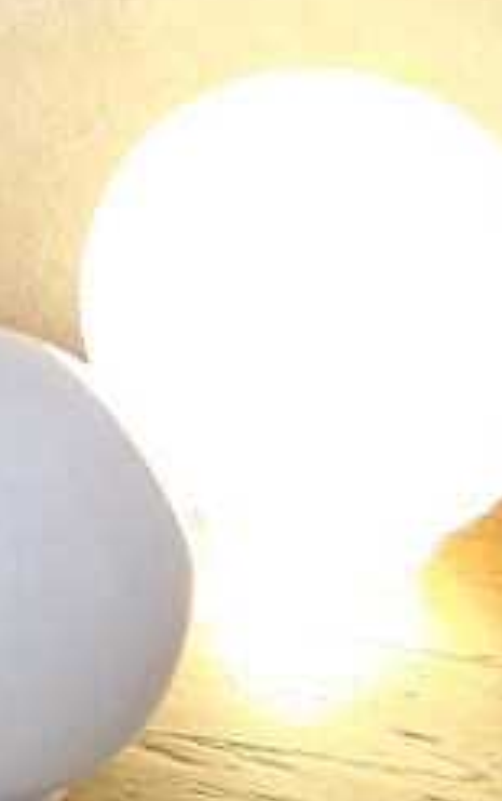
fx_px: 2095
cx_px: -334
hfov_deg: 12.7
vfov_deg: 20.5
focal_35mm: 96
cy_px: -104
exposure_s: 1/33
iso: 100
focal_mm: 3.7
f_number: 1.9
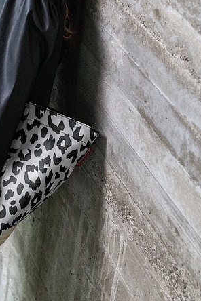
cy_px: 80
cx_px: 20
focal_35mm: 121
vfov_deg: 16.8
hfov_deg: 11.3
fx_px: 1013
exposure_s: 1/160
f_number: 4.5
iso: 5000
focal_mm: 62
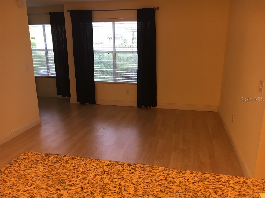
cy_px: 99
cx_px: 132
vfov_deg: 48.2
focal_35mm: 29
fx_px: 222
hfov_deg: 61.7
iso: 80
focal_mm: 4.15
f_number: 2.2
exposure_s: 1/30
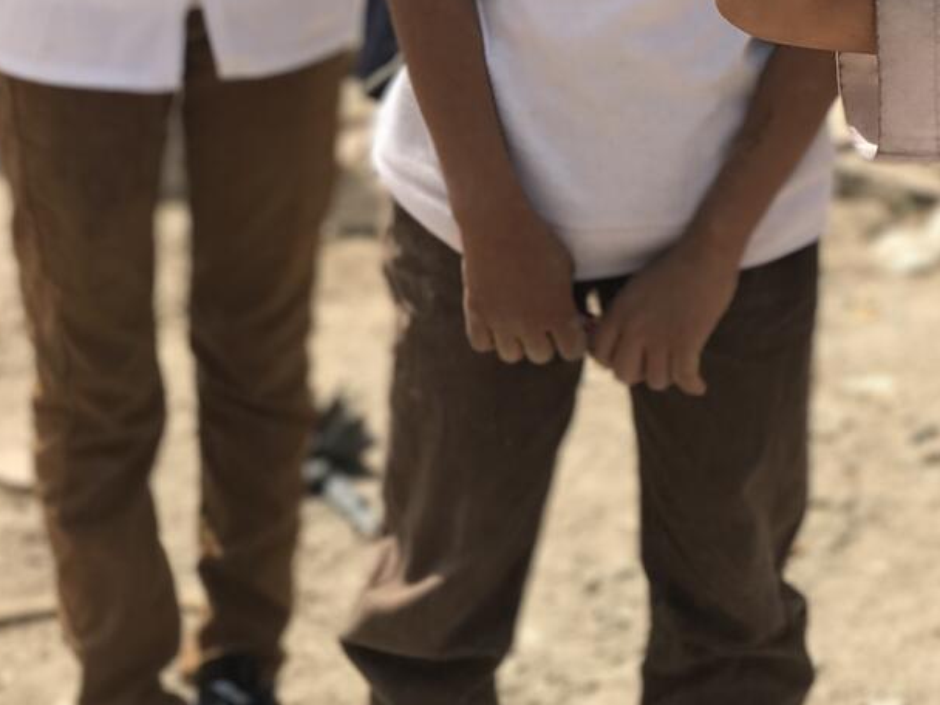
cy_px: -49
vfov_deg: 9.8
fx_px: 4073
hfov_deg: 12.7
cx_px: 1214
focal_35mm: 150
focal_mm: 6.6
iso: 20
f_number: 2.8
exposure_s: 1/651
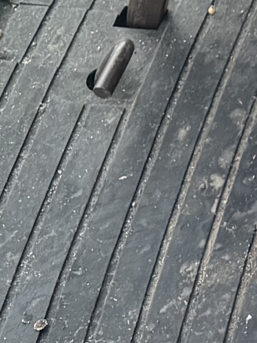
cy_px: -524
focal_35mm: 176
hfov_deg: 7.3
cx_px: 828
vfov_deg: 9.7
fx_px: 1743
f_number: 1.78
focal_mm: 6.76
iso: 80
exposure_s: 1/333
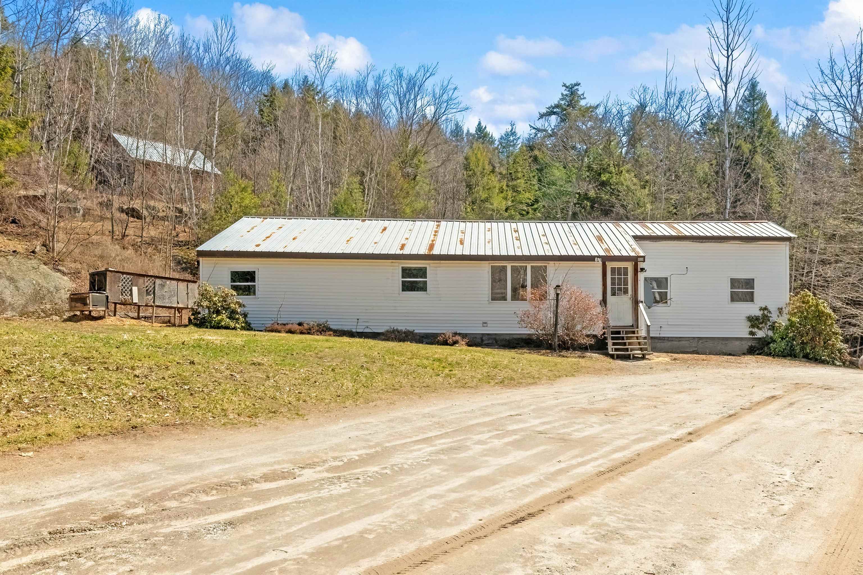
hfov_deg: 61.9
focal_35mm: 30
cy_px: 288
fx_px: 719
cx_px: 432
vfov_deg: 43.6
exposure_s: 1/160
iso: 100
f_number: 9
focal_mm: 20
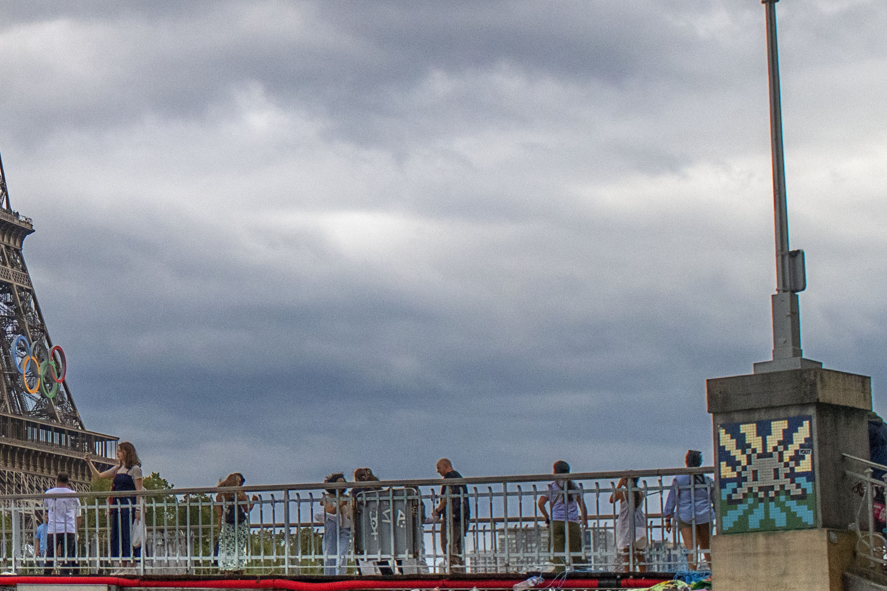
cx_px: -265
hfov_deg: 20.1
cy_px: 200
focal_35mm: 93
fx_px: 2291
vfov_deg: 14.7
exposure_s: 1/4000
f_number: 5
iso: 1000
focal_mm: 28
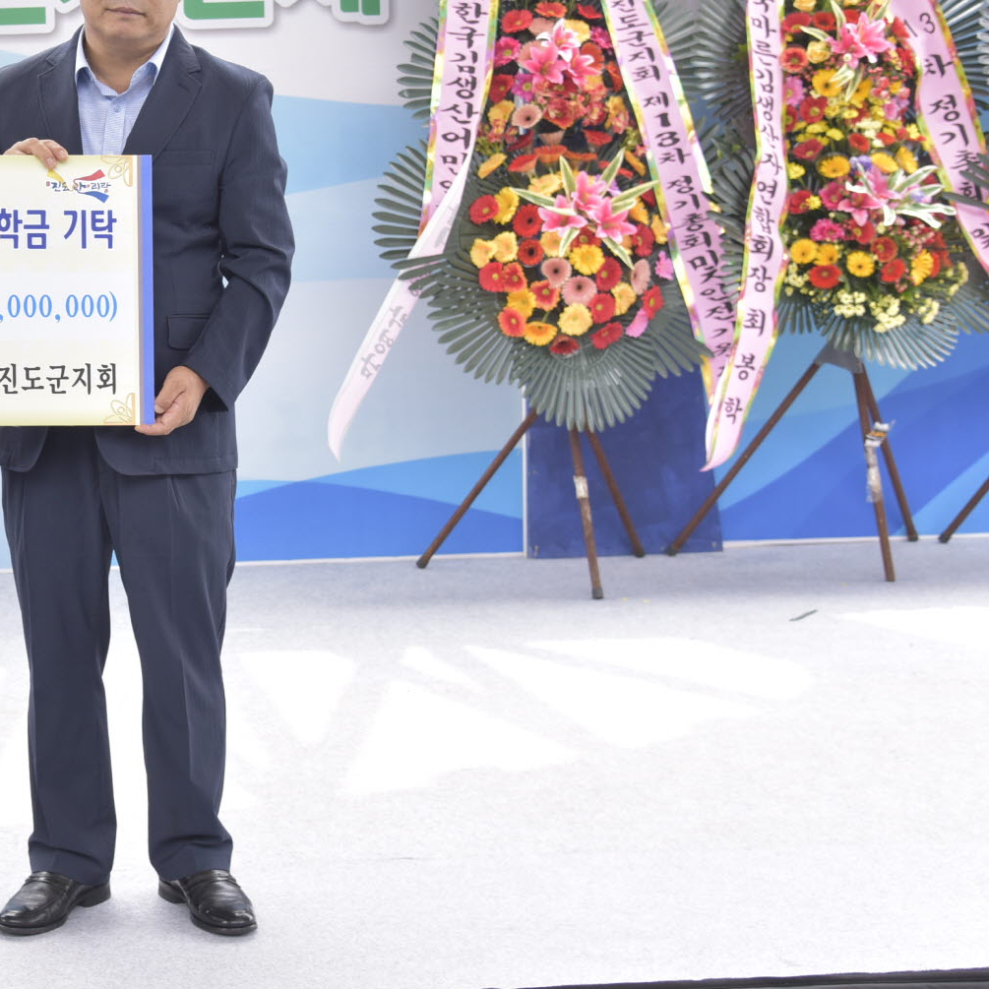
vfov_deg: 24.9
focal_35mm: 69
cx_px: -57
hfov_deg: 23.7
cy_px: 386
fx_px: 2230
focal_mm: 34
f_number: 5
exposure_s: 1/160
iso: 250
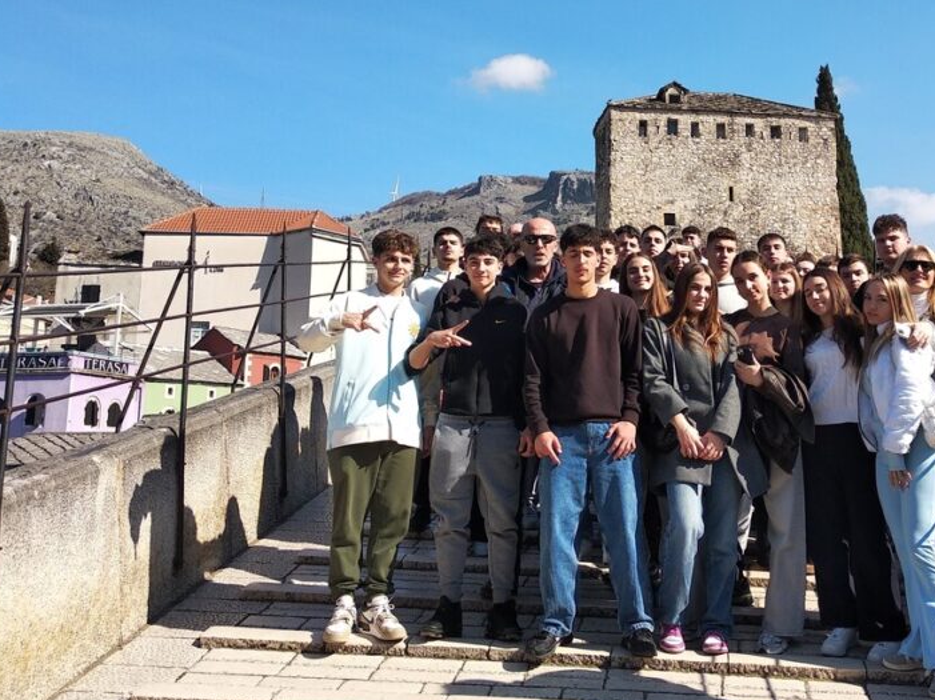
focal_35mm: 38
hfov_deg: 48.0
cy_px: 267
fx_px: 1026
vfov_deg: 37.5
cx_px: 643
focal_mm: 3.81
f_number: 2.2
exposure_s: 1/905
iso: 100
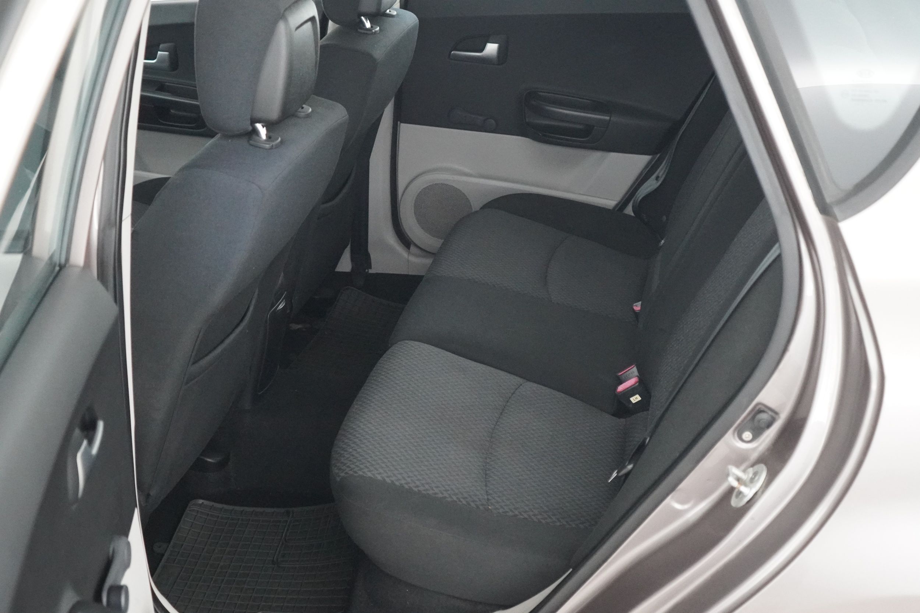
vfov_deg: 30.9
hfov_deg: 45.0
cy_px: 306
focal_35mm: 44
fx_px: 1112
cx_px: 460
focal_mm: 29
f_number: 3.5
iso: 6400
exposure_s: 1/20
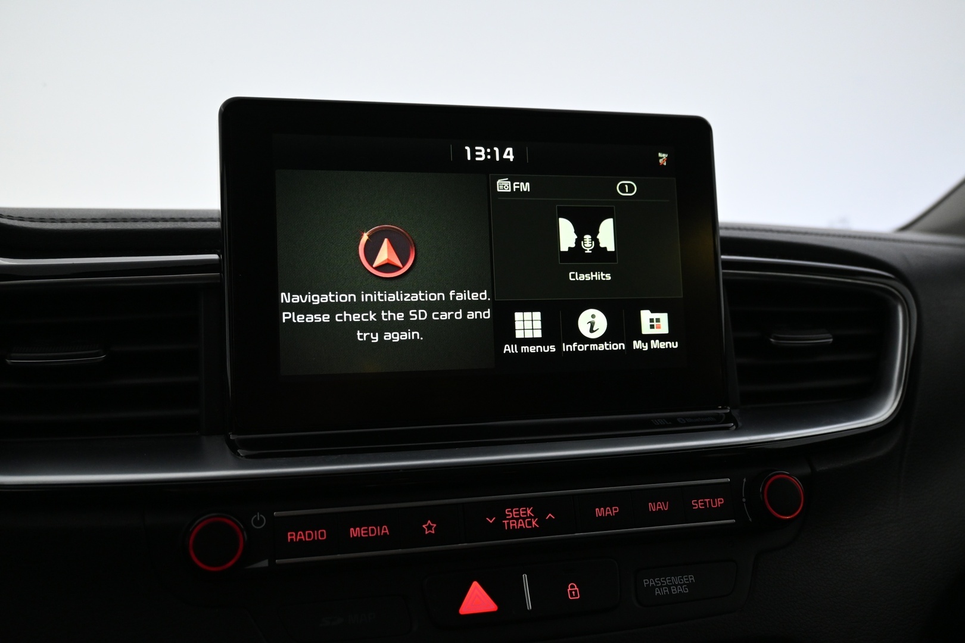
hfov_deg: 57.2
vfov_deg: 40.0
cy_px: 322
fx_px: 885
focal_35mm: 33
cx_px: 482
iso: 1400
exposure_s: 1/40
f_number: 4
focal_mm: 22
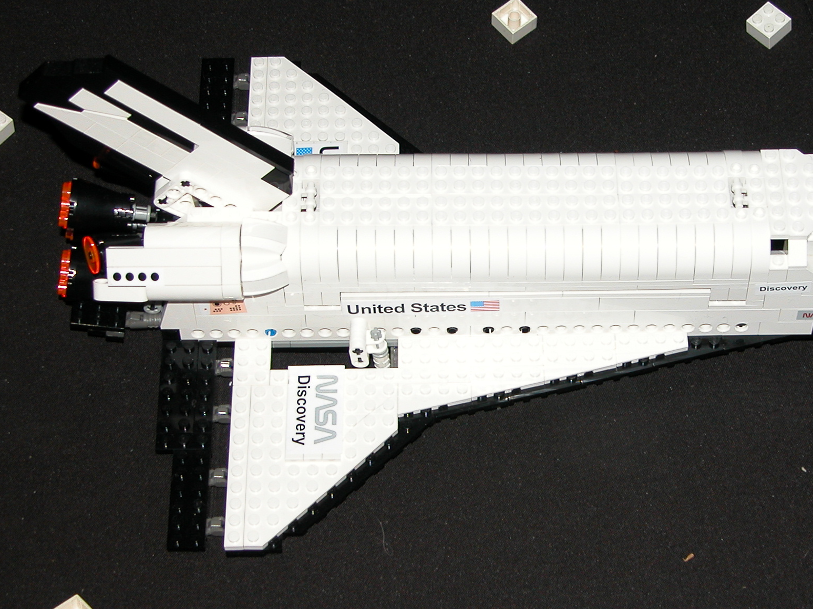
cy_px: 352
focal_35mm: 96
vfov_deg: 15.4
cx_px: 507
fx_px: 2255
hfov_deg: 20.4
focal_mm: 14.7
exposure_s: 1/60
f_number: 3.1
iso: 100
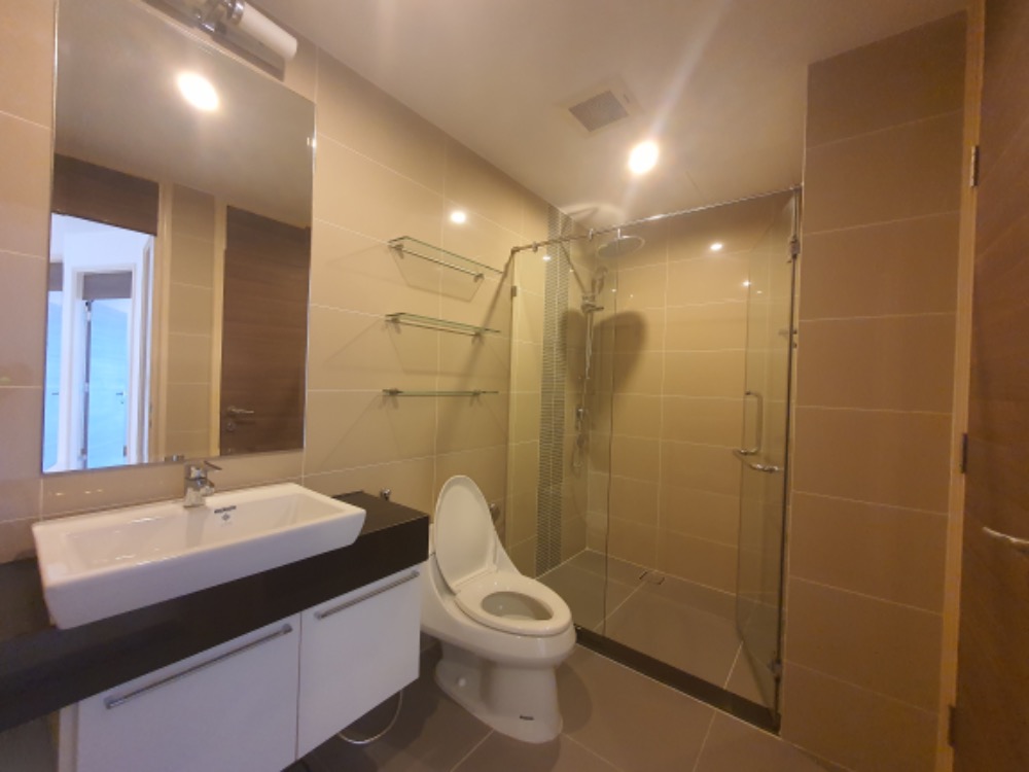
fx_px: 386
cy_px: 386
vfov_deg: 89.9
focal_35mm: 13
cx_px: 514
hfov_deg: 106.2
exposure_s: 1/33
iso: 400
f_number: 2.2
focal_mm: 1.8
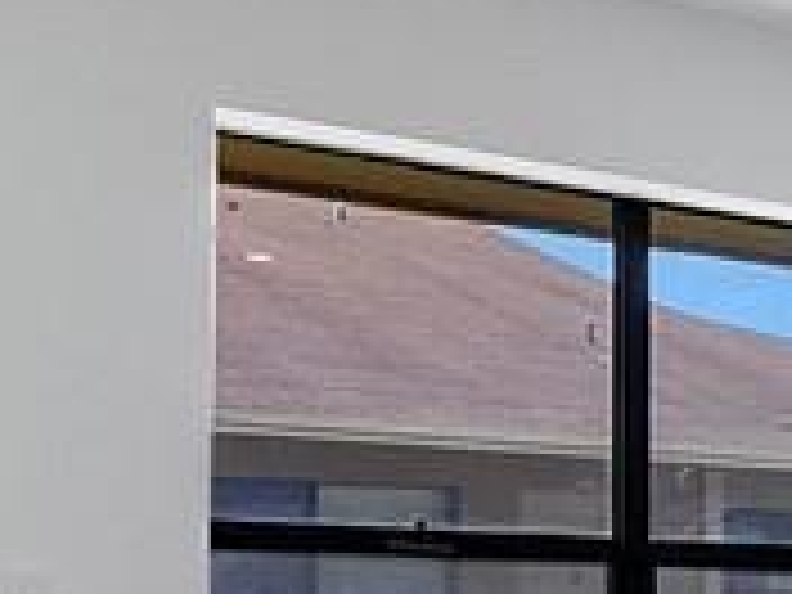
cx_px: 1181
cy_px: 664
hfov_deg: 19.3
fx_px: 2036
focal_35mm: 89
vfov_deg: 16.1
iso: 250
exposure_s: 1/160
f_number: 8
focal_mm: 10
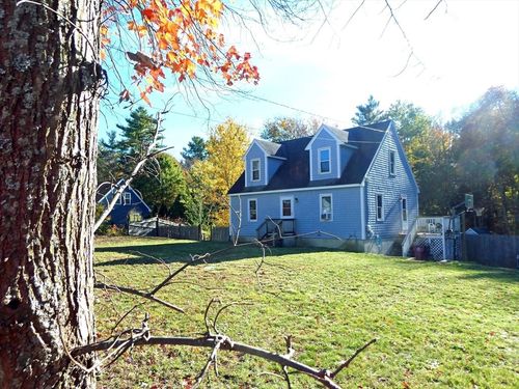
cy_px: 194
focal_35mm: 24
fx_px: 360
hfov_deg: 71.6
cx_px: 260
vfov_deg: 56.8
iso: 80
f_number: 3.3
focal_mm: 4.3
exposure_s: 1/500
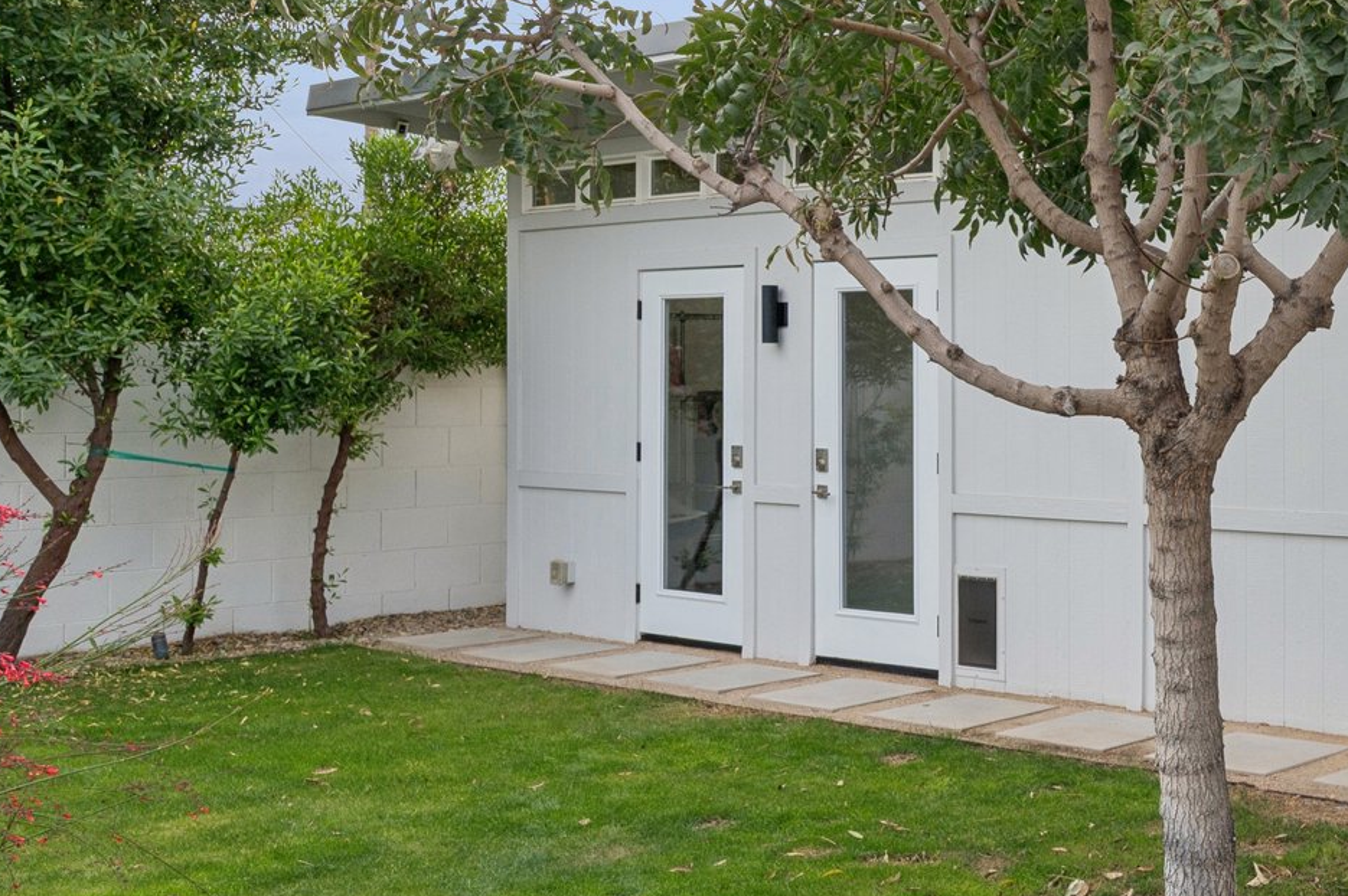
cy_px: 395
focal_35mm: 46
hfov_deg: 37.3
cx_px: 1409
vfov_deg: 29.2
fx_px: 1721
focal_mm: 21
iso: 320
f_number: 8
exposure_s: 1/250
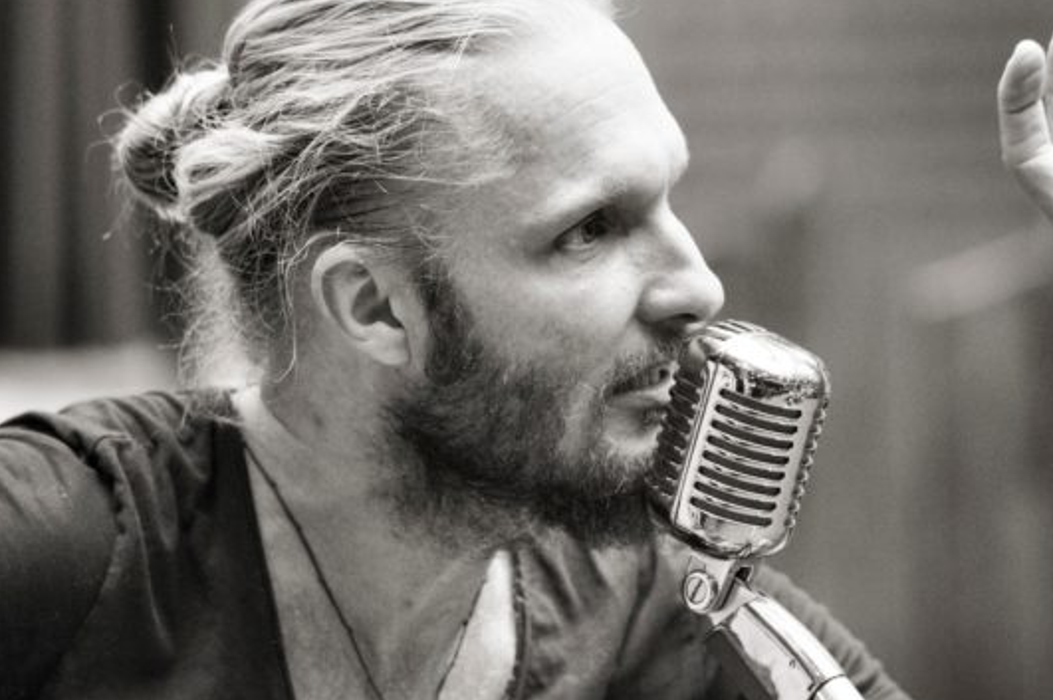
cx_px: 690
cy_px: 431
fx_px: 10140
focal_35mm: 347
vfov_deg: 4.0
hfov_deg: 5.9
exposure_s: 1/250
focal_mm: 160
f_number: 3.2
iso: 3200
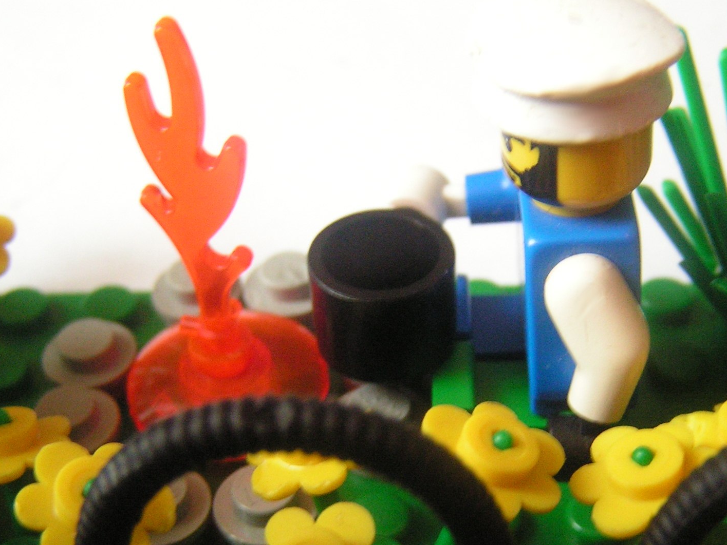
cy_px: 418
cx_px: 406
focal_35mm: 61
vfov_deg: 23.8
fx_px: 1281
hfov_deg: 31.6
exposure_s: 1/25
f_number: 2.8
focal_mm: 6.3
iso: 200
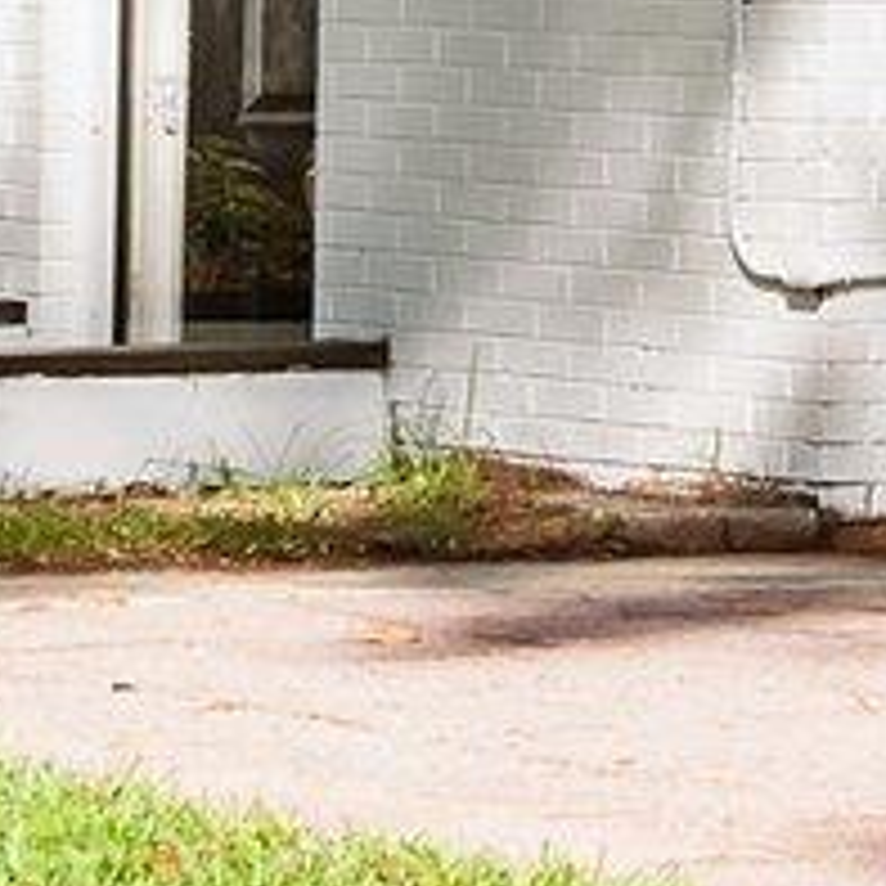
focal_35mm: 309
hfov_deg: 5.5
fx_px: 8948
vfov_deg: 5.6
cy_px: -684
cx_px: 1835
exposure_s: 1/320
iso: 400
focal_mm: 35
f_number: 9
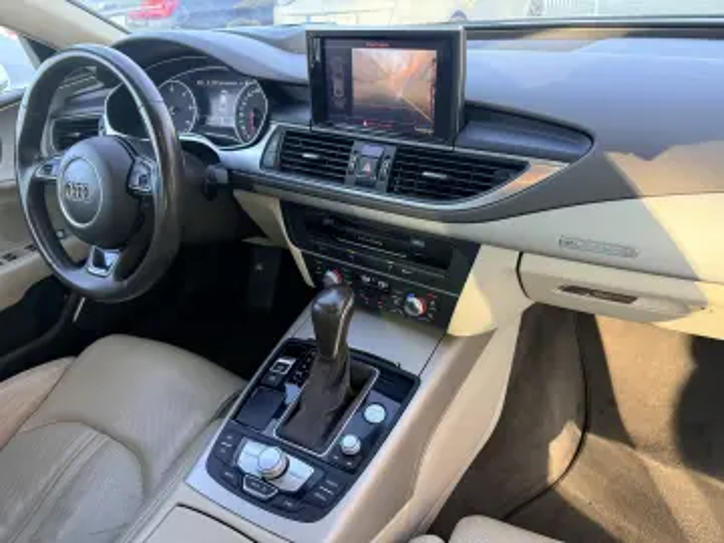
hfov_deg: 71.6
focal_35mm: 24
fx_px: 502
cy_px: 272
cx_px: 362
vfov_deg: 56.8
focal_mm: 6.76
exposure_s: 1/230
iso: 200
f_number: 1.78
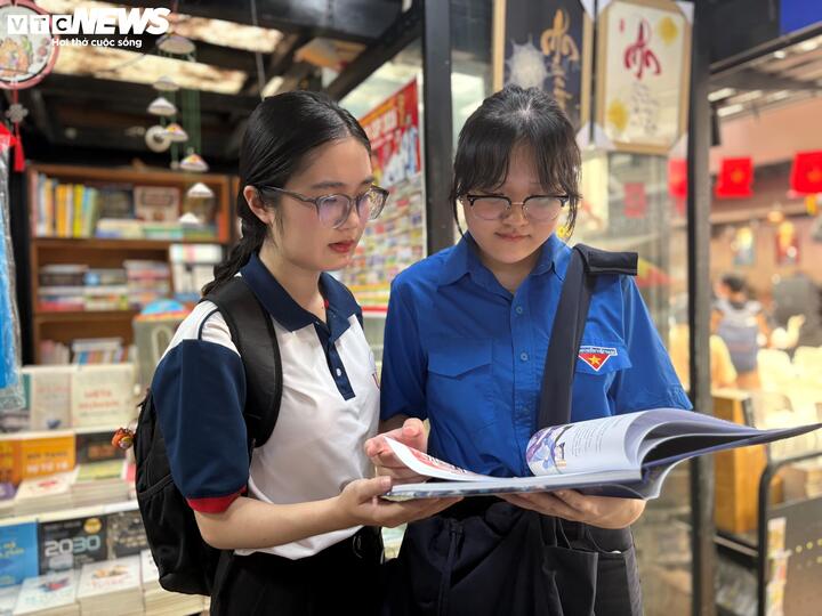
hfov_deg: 67.3
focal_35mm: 26
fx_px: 617
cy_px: 308
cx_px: 411
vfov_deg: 53.1
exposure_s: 1/50
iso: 200
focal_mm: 5.96
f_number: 1.6
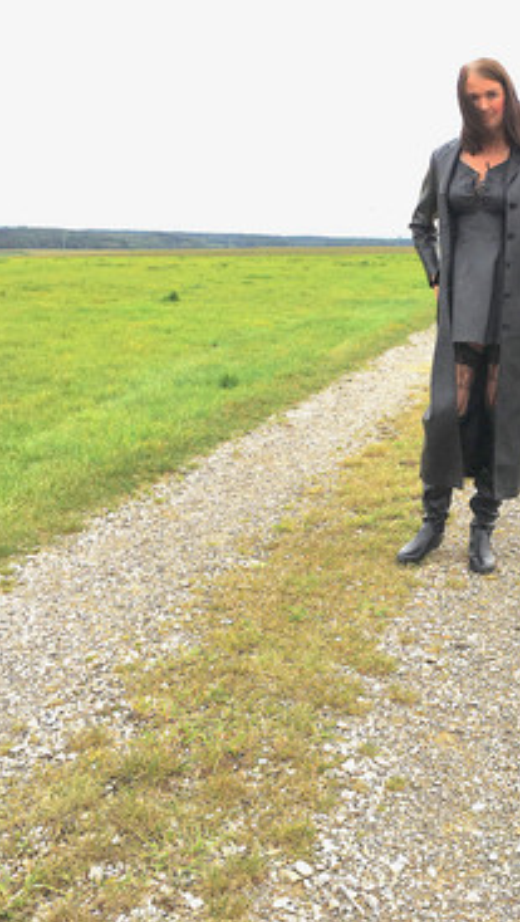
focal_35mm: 43
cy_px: 453
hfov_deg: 26.8
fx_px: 1052
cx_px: 475
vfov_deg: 47.3
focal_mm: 4.15
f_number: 2.2
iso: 25
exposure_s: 1/503
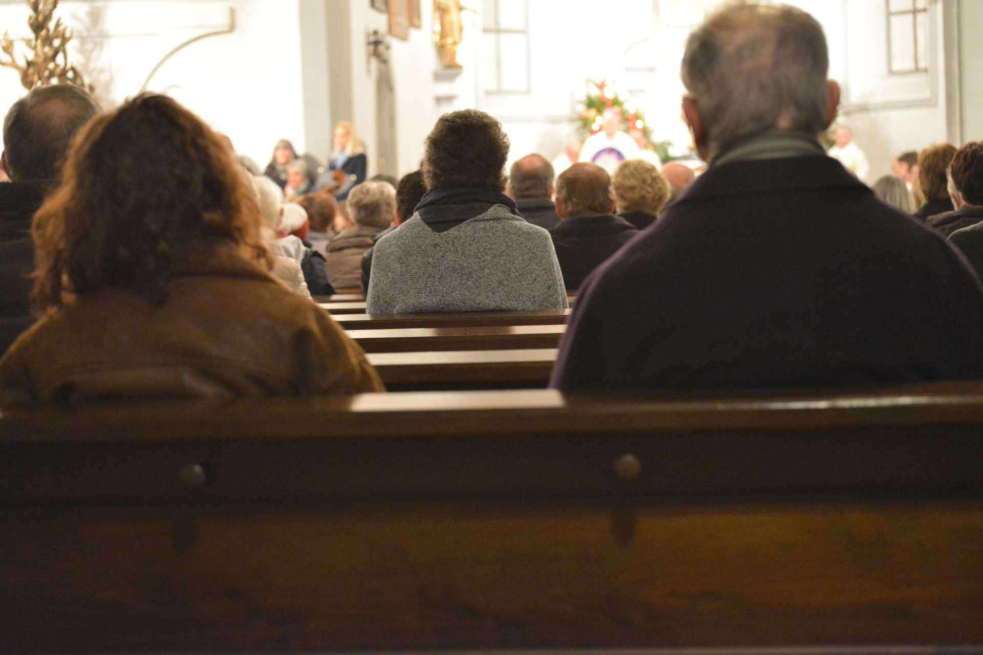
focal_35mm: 82
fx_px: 2239
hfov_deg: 24.8
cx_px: 492
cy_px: 328
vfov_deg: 16.7
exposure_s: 1/30
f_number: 5
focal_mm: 82
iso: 6400
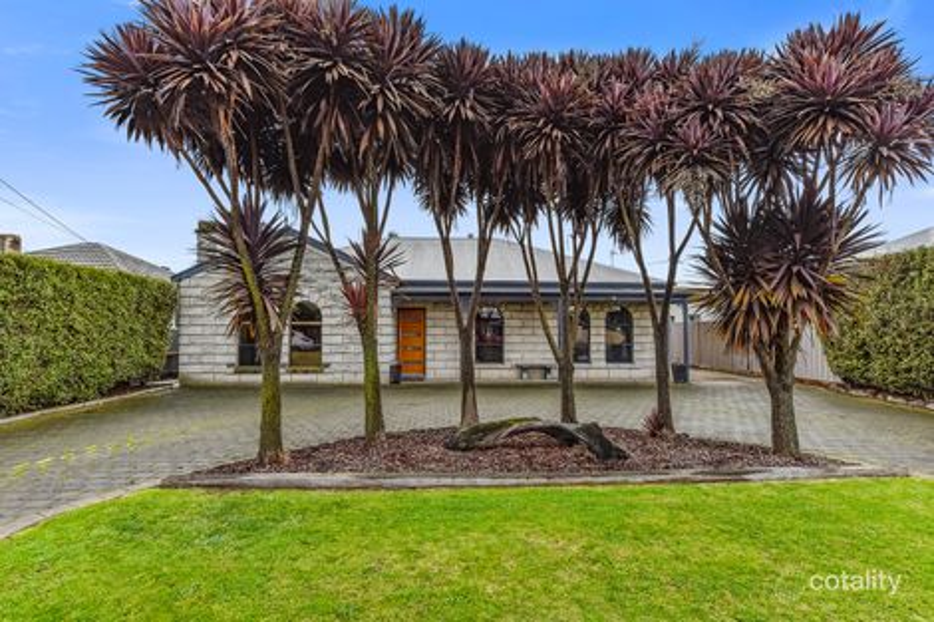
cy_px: 311
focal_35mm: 19
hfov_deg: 86.9
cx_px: 467
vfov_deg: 64.5
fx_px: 493
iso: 125
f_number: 11
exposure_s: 1/80
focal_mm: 19
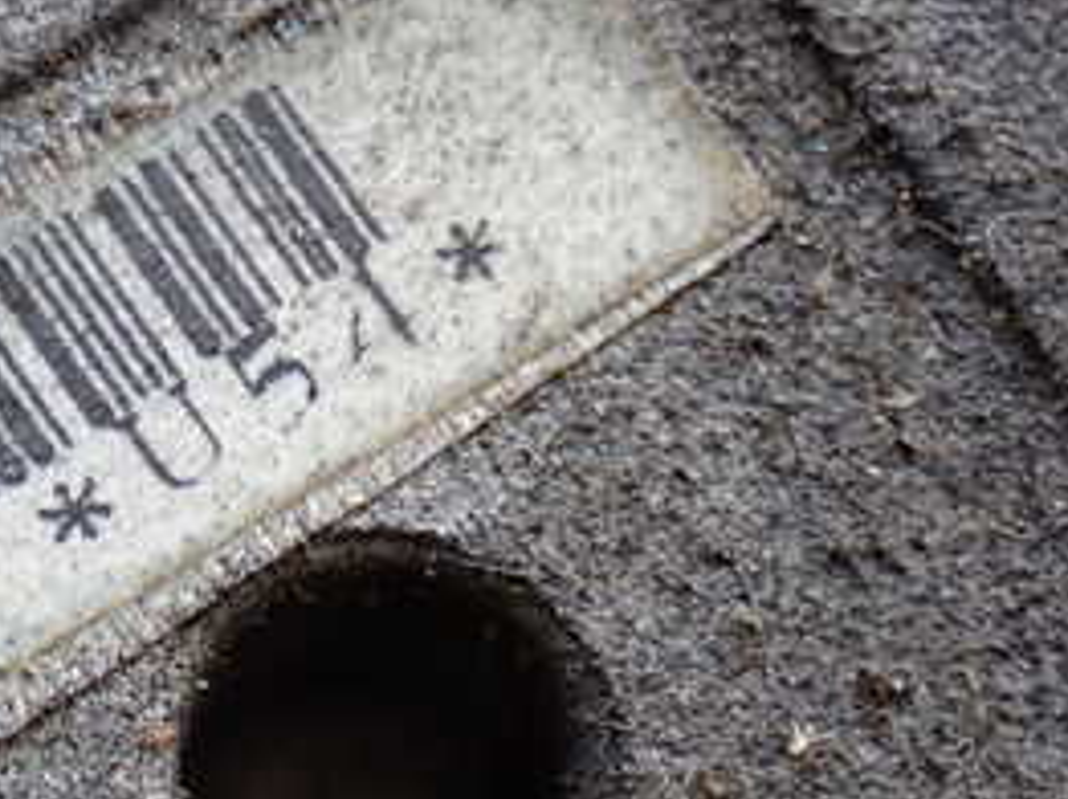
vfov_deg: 10.4
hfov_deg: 13.8
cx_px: 159
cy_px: 416
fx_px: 4377
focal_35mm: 142
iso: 400
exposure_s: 1/60
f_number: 3.6
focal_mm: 11.09
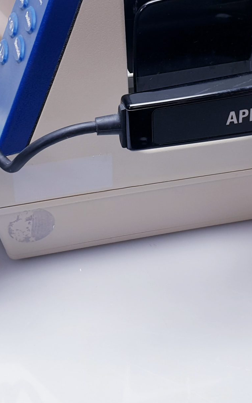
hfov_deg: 22.4
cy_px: 105
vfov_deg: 34.4
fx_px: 637
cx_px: 121
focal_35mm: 58
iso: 64
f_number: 2.4
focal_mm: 4.3
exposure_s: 1/50
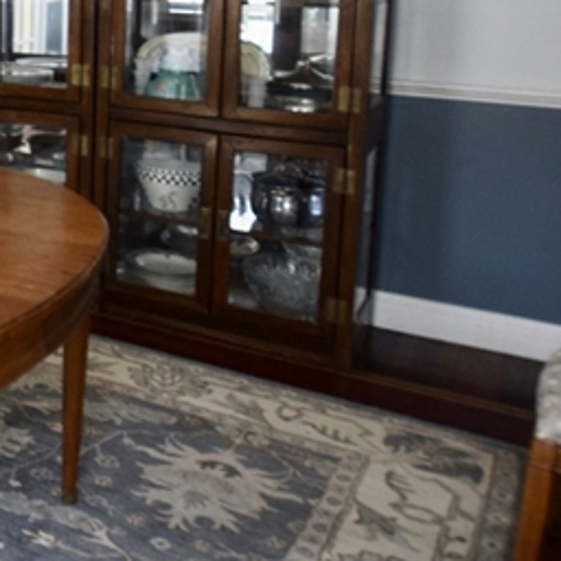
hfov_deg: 24.7
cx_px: -307
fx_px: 935
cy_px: 30
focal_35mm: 51
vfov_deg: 31.4
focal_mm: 10
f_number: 4
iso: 500
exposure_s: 1/60
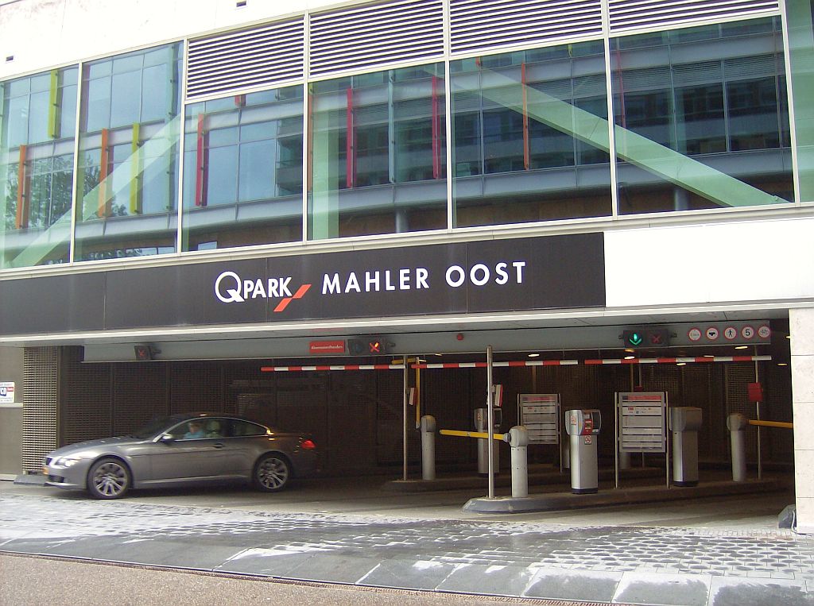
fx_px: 845
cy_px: 303
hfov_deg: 51.5
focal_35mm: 36
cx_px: 407
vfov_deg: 39.5
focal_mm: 6
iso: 100
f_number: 2.8
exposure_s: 1/70
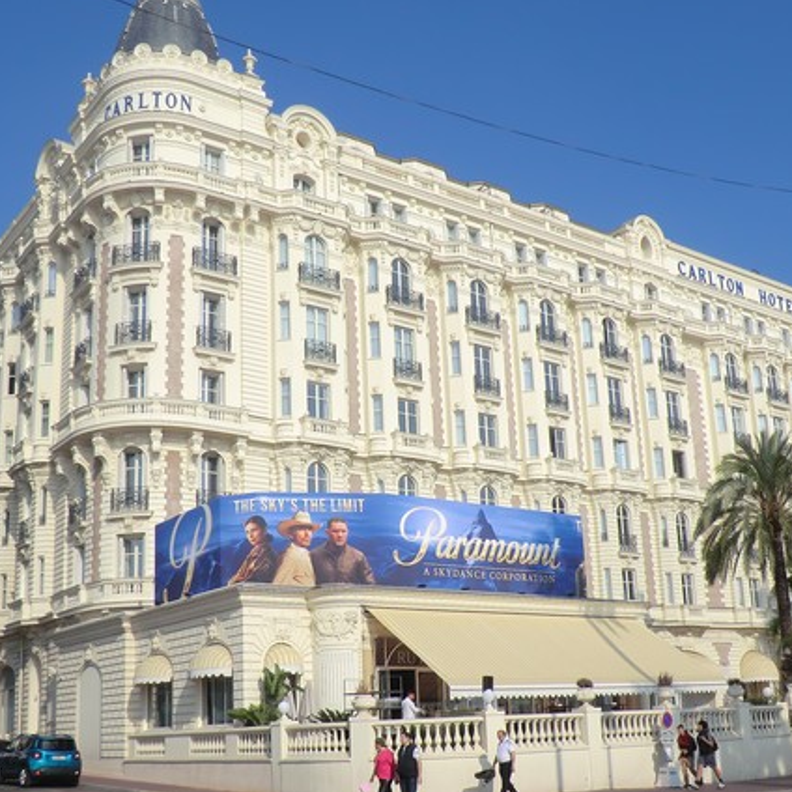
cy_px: 372
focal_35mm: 32
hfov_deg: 51.1
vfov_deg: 51.1
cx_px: 370
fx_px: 828
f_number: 7.5
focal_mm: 4.3
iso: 64
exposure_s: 1/250
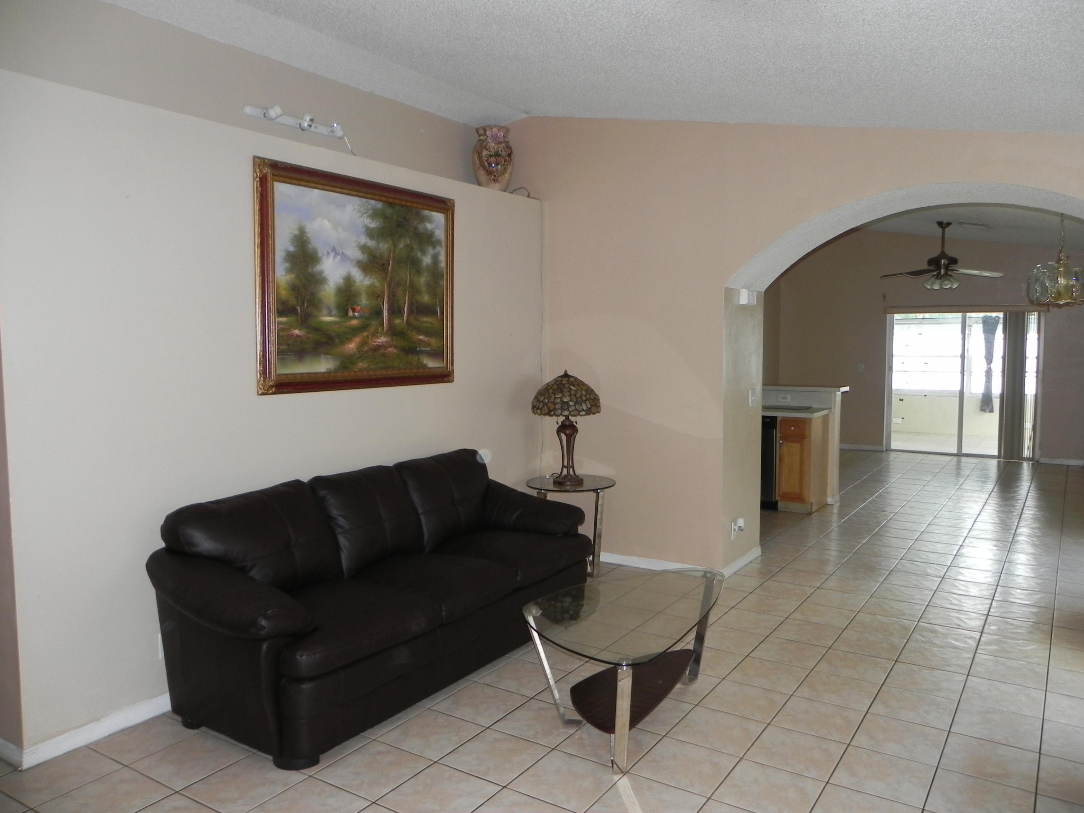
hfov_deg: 67.3
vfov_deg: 53.1
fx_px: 814
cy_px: 406
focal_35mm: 26
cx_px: 542
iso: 200
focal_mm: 4.6
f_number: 2.8
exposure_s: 1/30
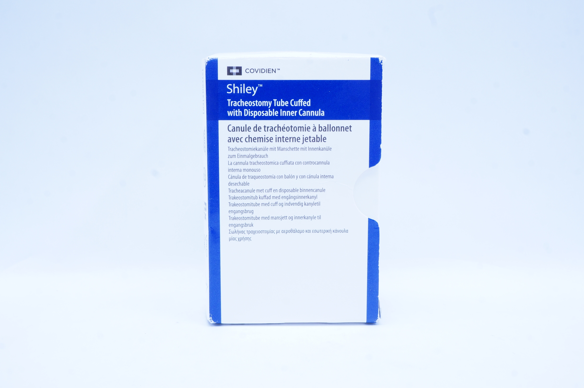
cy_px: 194
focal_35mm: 42
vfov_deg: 31.8
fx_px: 681
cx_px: 292
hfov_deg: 46.4
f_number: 13
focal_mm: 28
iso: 400
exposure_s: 1/10
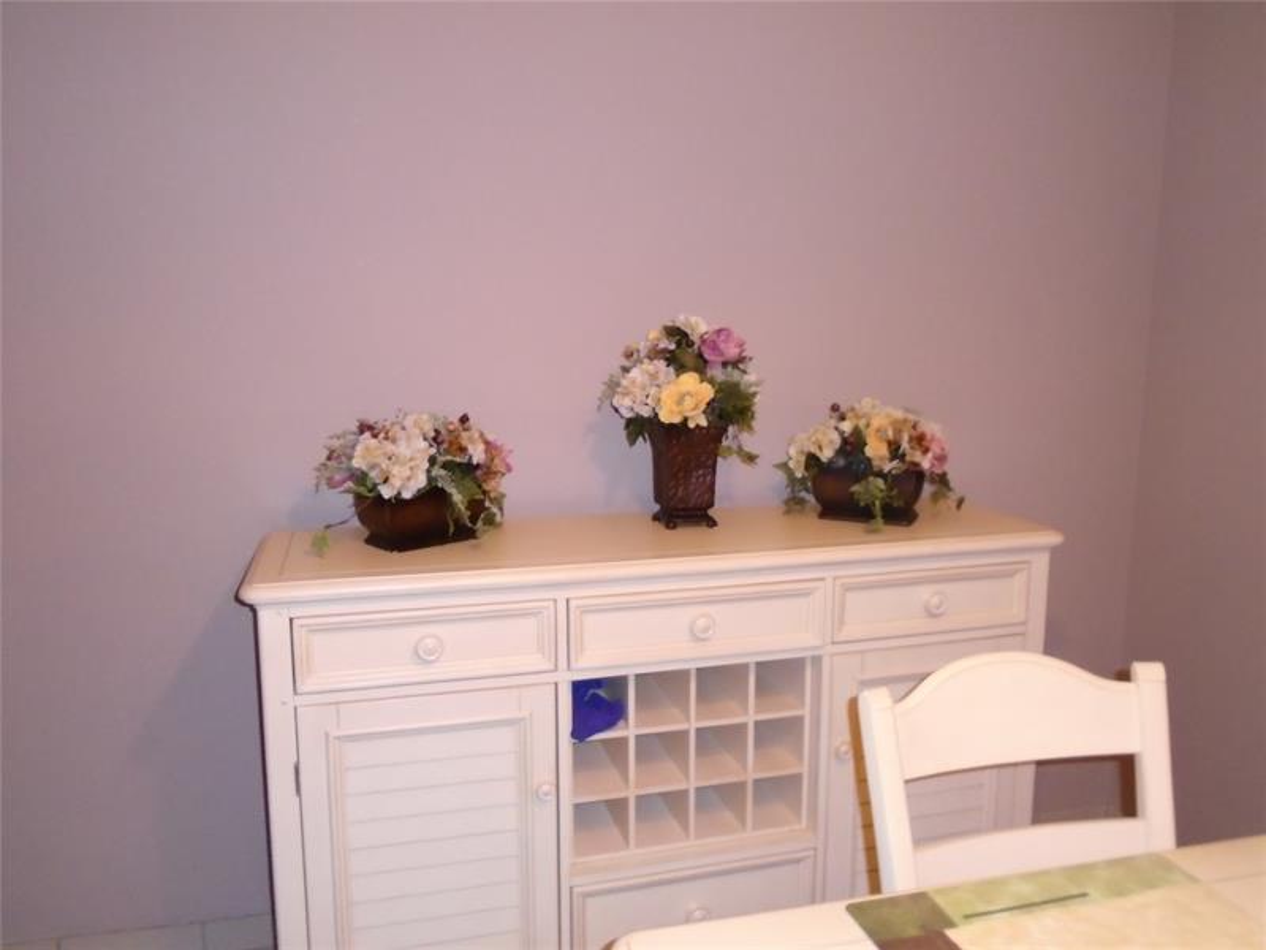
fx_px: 951
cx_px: 633
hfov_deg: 67.3
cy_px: 475
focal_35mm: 26
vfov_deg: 53.1
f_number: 3.2
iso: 400
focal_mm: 4.6
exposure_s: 1/30
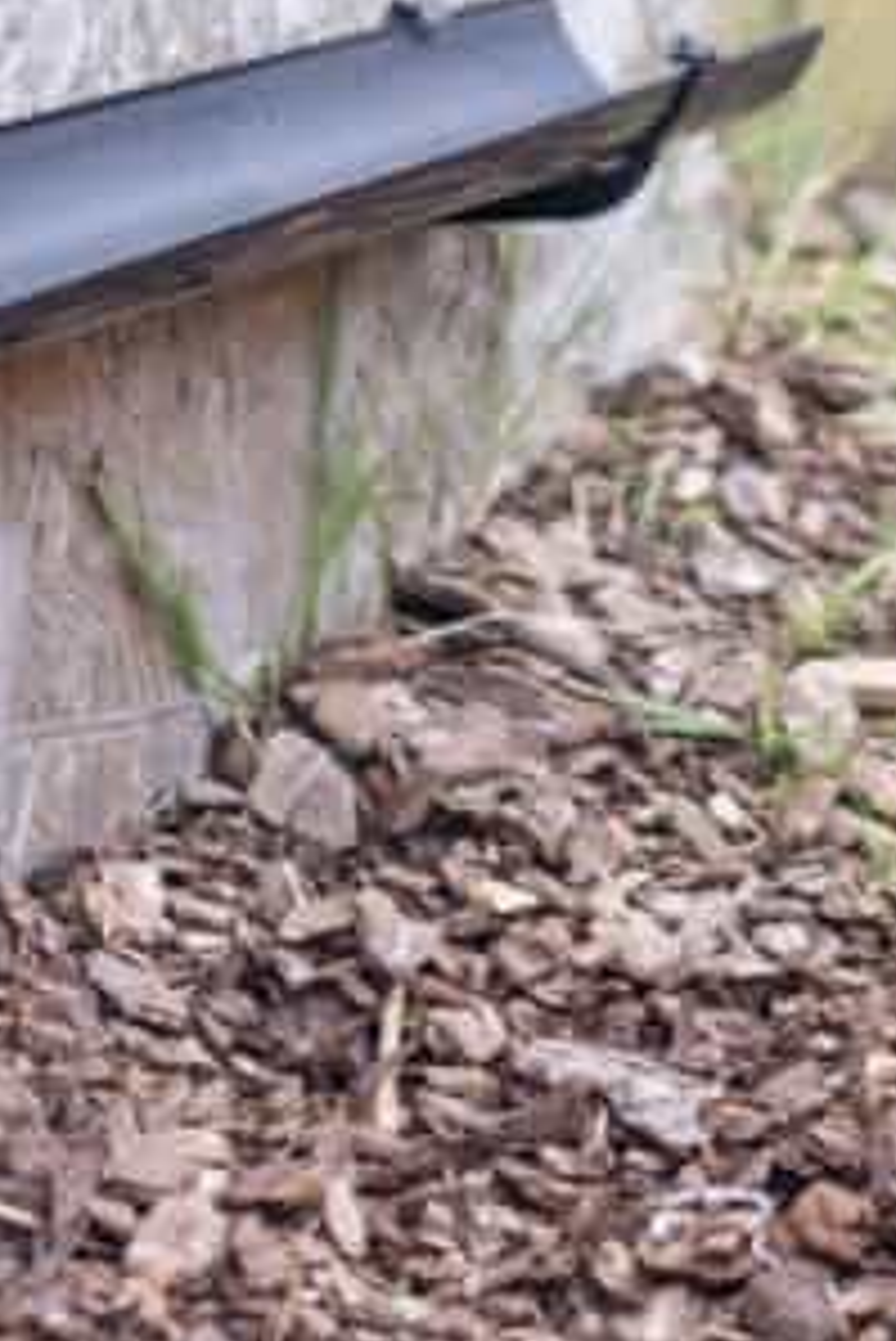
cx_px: 489
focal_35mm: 289
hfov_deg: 4.8
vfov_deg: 7.0
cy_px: -630
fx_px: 10776
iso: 320
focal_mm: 56
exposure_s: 1/2000
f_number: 1.2
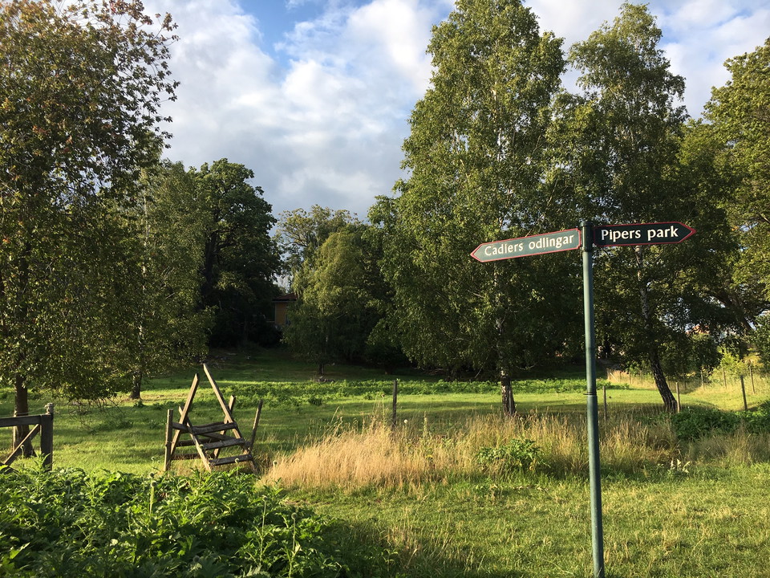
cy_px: 289
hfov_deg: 61.7
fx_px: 645
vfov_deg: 48.2
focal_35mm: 29
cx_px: 385
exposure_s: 1/668
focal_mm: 4.15
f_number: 2.2
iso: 25
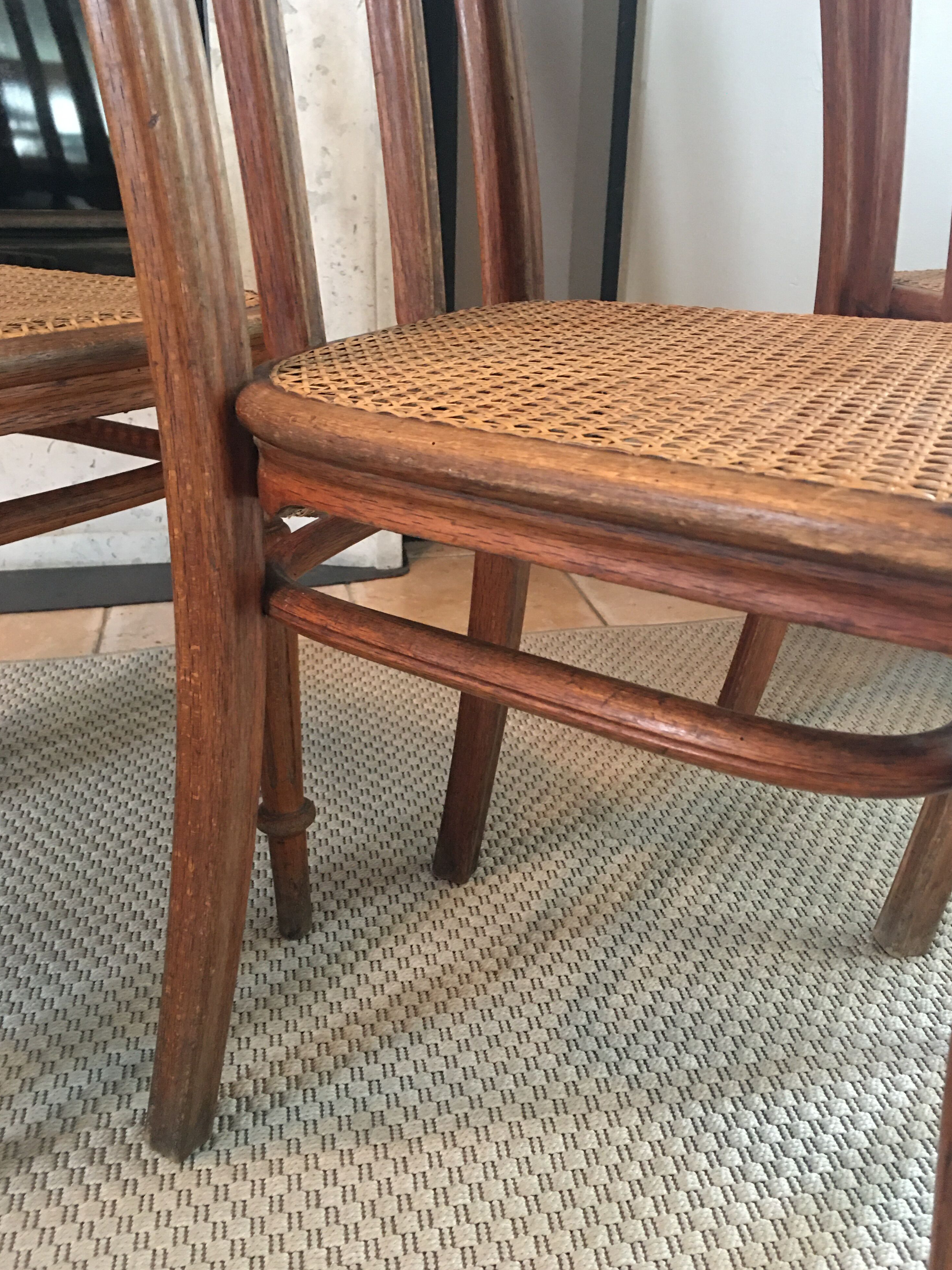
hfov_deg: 46.8
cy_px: 625
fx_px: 1100
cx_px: 476
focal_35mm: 30
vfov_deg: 60.0
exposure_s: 1/8
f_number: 2.2
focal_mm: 4.15
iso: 125
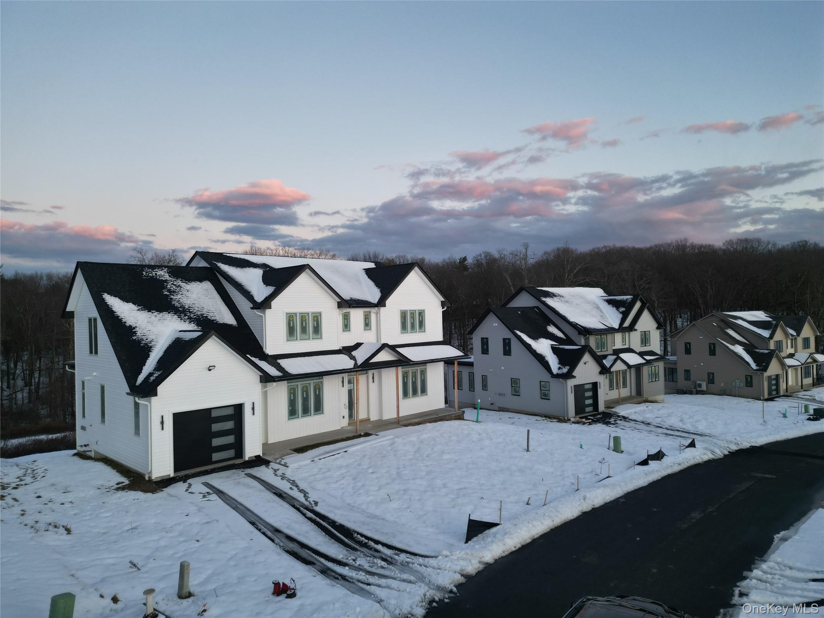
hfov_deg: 71.6
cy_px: 309
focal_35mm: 24
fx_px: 571
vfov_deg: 56.8
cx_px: 412
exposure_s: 1/100
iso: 100
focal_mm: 6.72
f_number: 1.7
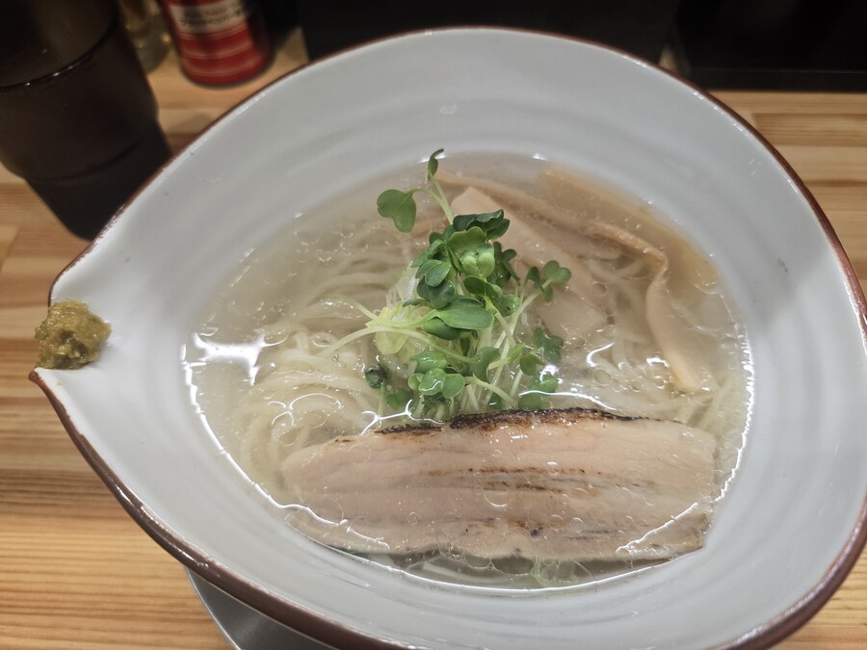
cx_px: 434
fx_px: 576
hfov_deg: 73.9
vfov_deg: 58.9
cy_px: 325
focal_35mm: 23
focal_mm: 6.3
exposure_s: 1/120
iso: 200
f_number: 1.7
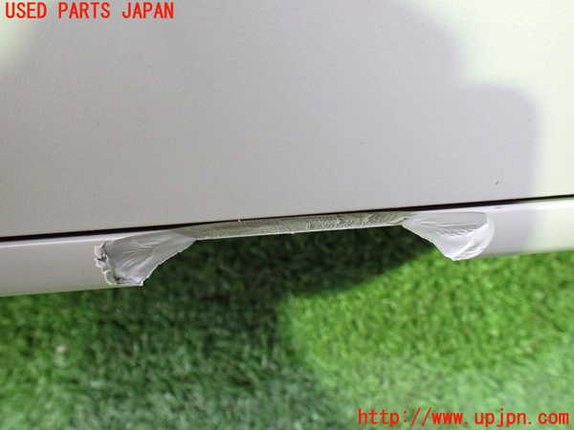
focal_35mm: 30
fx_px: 497
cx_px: 287
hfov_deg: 60.0
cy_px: 215
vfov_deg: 46.8
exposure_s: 1/30
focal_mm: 5.4
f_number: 2.3
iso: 1000
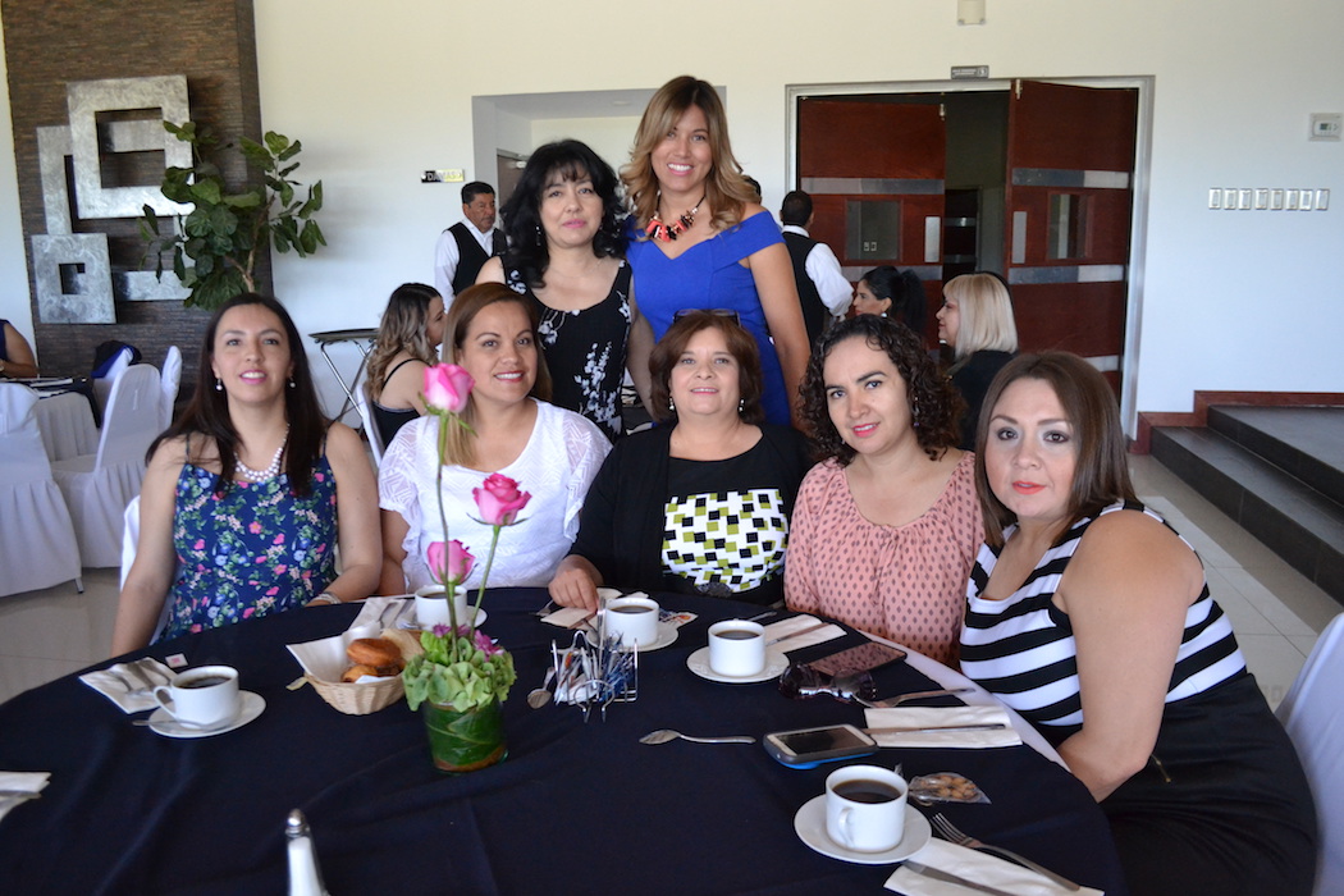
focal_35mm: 27
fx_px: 1008
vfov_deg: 47.9
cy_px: 448
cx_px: 672
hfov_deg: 67.4
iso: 2200
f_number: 3.5
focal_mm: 18
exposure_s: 1/500
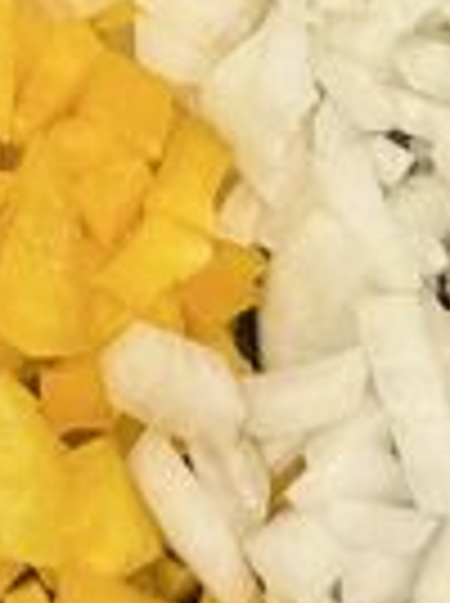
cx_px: -126
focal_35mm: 199
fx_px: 3460
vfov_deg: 9.5
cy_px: -482
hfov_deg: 7.4
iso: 100
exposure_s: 1/60
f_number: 1.6
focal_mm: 5.1
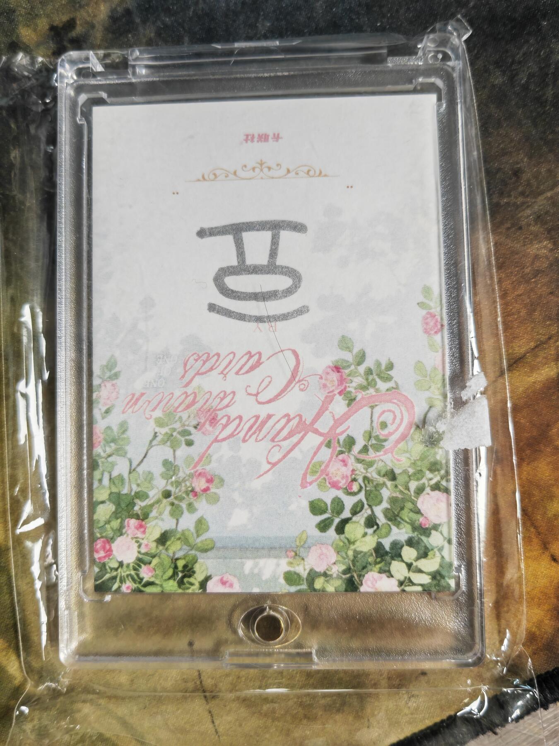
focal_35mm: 27
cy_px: 373
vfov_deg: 65.3
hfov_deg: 51.4
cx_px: 280
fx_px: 581
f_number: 1.8
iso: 200
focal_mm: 5.53
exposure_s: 1/100
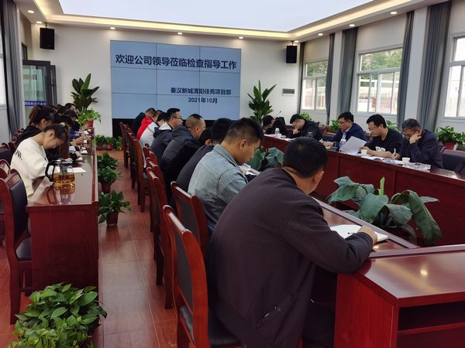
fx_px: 443
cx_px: 232
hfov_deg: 55.4
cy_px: 174
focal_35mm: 33
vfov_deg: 42.9
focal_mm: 5.58
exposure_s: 1/219
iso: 50
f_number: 1.8
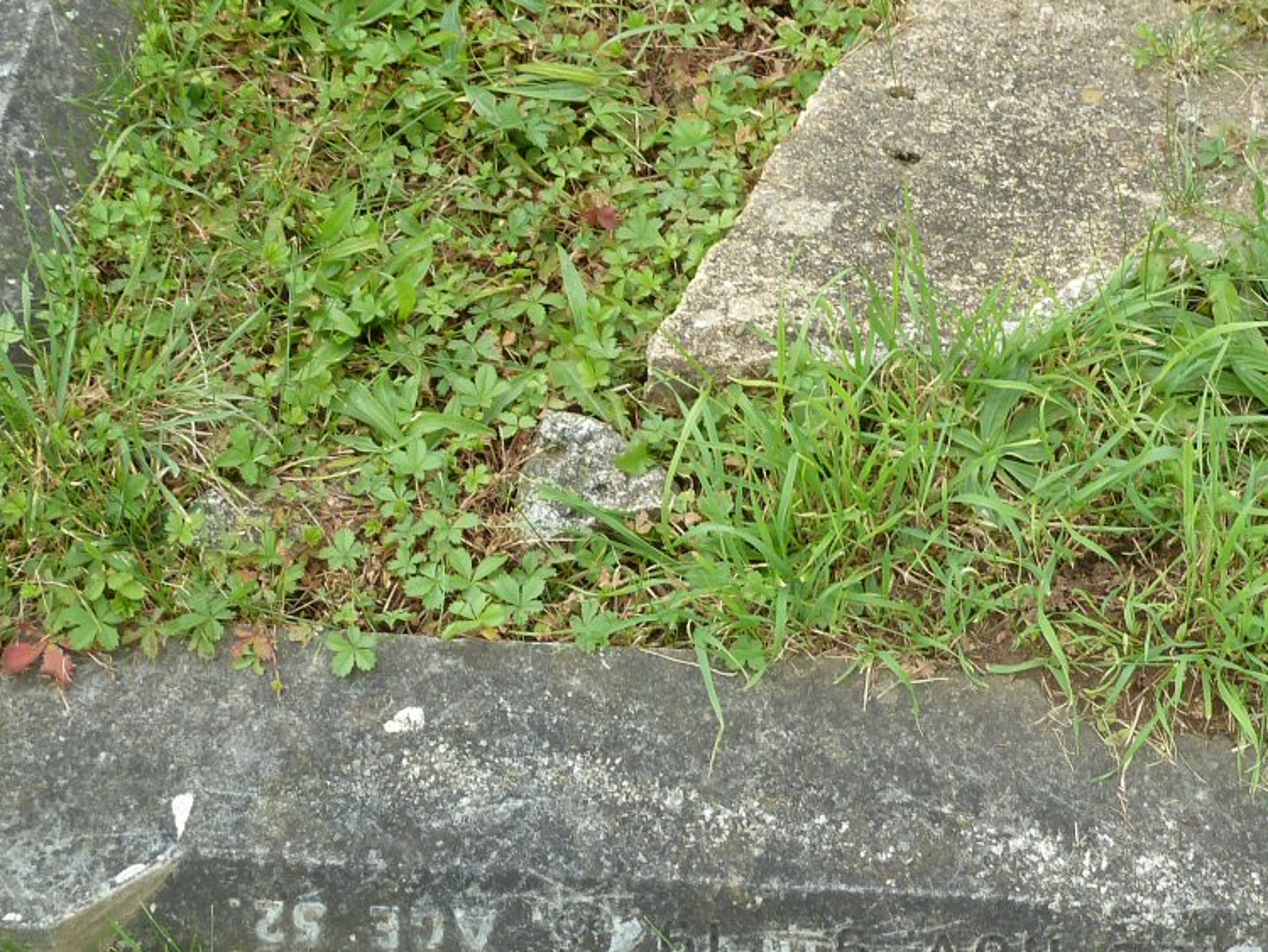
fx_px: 2345
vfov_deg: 22.9
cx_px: 883
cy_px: 363
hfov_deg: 30.0
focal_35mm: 64
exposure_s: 1/125
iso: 80
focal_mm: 5.3
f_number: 3.5
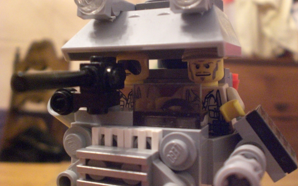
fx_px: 333
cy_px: 75
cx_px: 150
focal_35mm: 41
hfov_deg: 48.2
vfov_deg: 31.2
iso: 800
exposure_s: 1/30
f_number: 3.1
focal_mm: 6.3
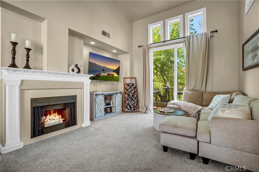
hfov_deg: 100.4
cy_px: 86
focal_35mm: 15
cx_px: 130
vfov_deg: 77.3
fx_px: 108
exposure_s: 1/6
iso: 400
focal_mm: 10
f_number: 9
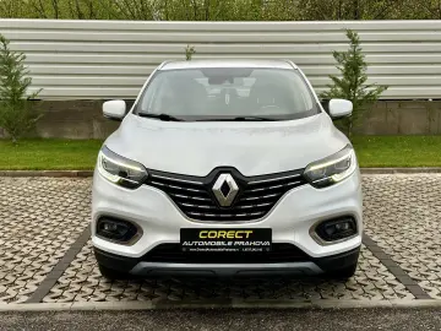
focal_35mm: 48
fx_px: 612
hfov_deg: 39.7
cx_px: 220
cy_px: 166
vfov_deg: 30.3
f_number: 1.78
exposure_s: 1/491
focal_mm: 6.86
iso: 64
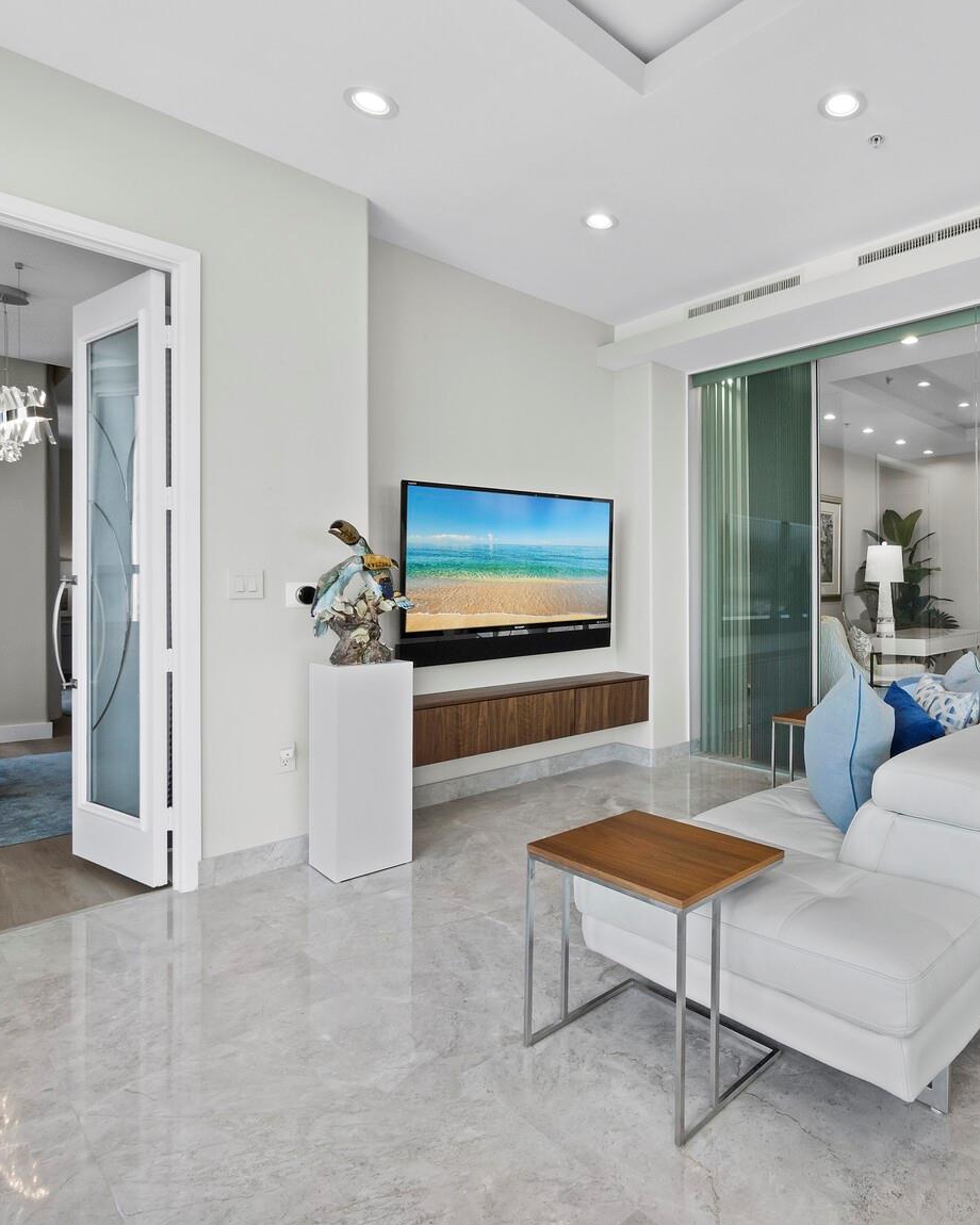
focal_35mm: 19
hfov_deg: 66.3
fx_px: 689
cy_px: 597
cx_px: 739
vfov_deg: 83.3
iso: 400
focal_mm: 7
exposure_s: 1/20
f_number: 11
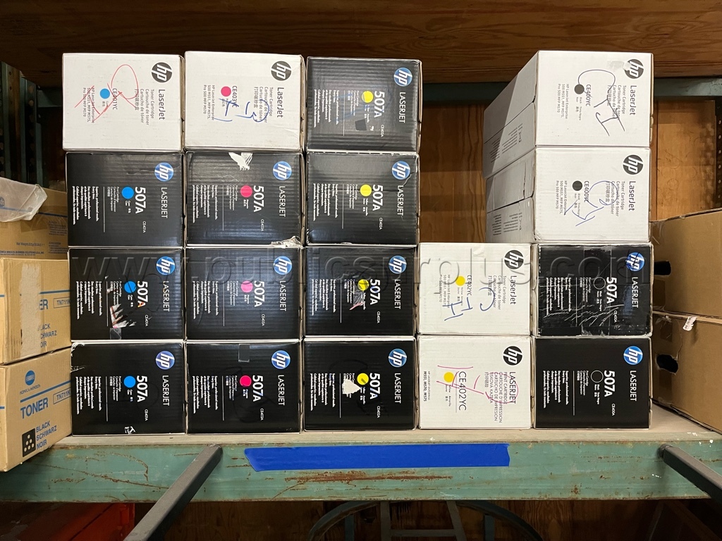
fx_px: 542
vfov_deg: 53.1
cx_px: 361
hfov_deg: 67.3
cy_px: 270
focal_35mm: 26
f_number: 1.6
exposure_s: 1/60
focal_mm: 5.1
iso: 250
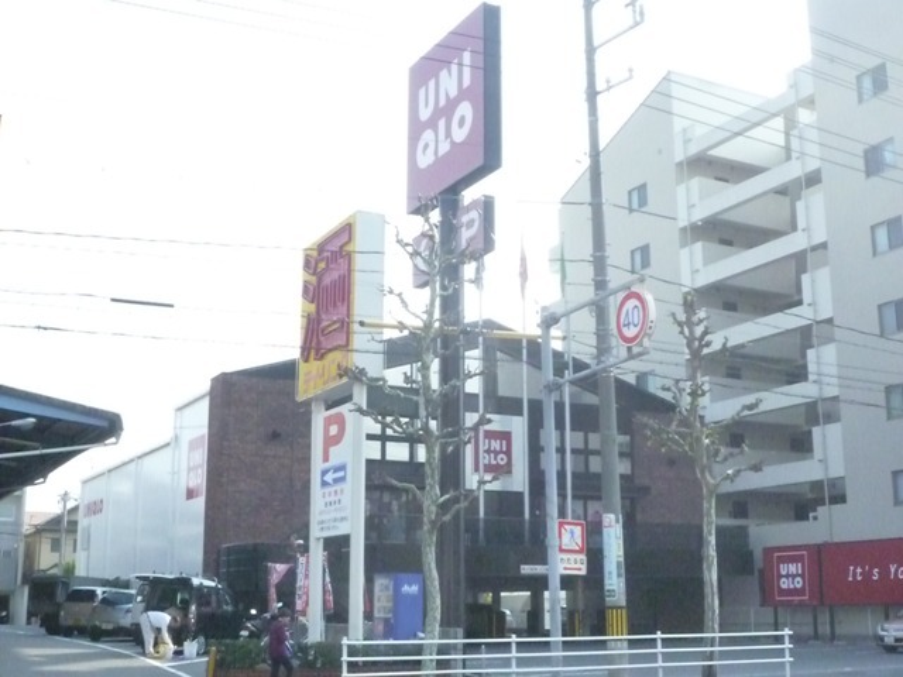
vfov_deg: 30.9
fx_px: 1226
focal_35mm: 47
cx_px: 452
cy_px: 338
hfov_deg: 40.4
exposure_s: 1/1300
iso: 2500
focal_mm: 8.3
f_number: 8
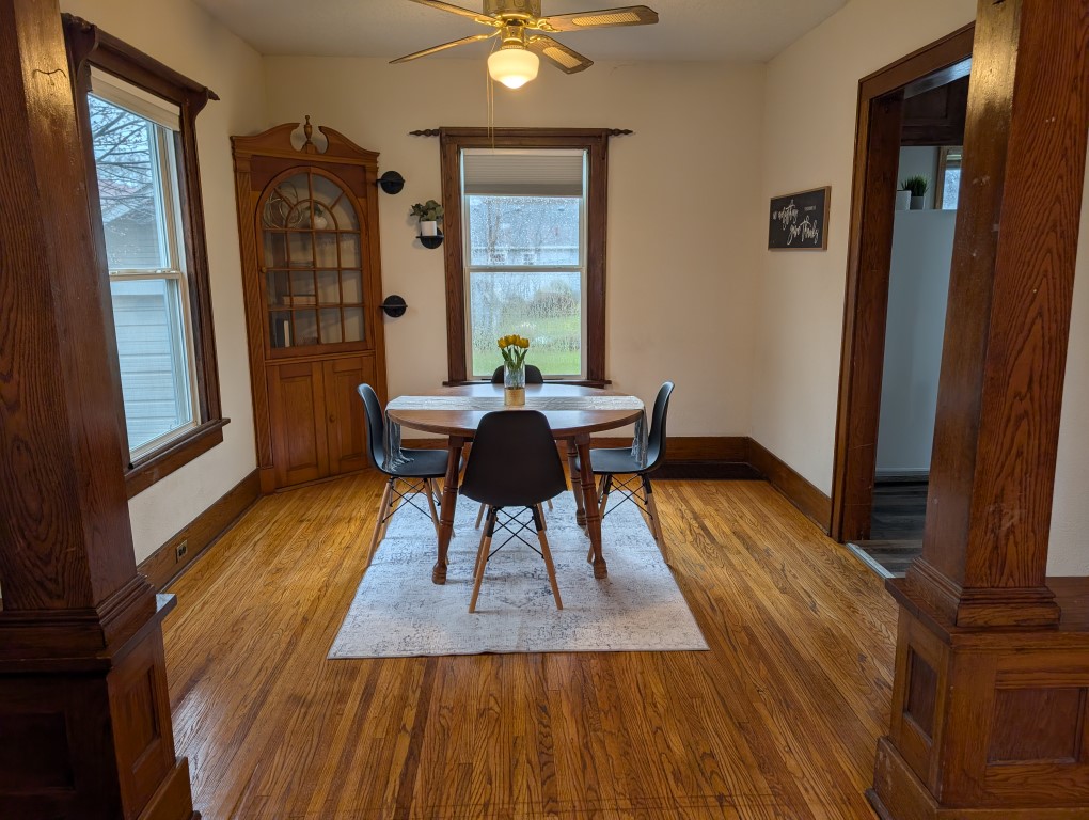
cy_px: 410
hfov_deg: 71.5
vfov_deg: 56.9
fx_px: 756
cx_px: 544
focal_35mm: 24
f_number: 1.68
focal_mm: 6.9
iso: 21
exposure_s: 1/140
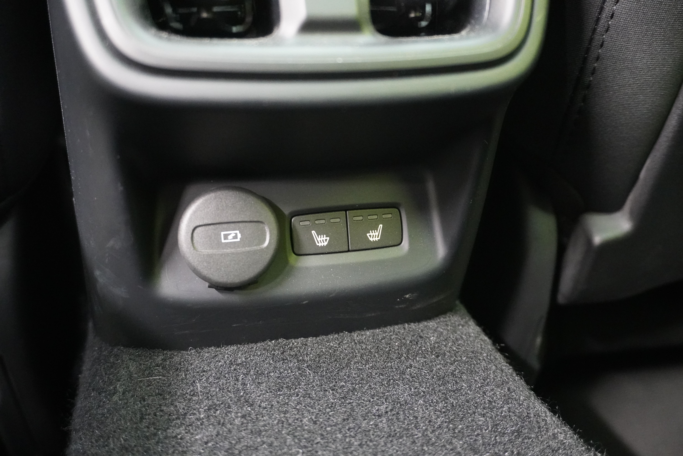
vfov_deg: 36.9
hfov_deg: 53.1
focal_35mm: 36
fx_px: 683
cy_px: 228
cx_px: 342
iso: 6400
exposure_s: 1/10
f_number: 4.5
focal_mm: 24
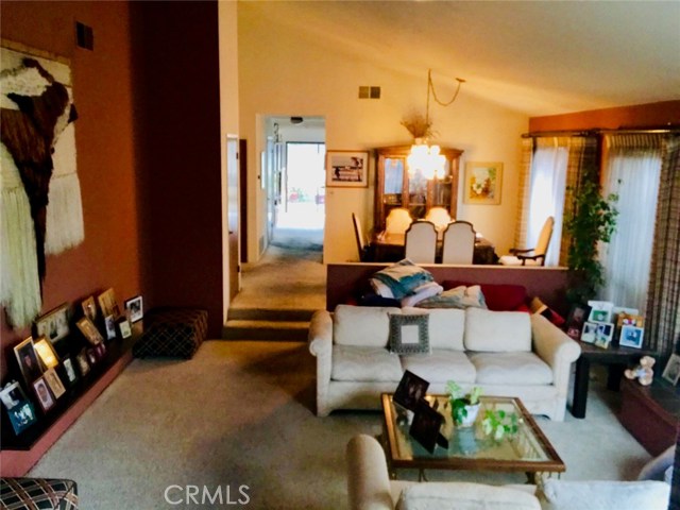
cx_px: 340
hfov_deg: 56.8
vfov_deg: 44.2
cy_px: 255
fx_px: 629
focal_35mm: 32
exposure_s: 1/20
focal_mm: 2.87
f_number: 2.2
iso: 125
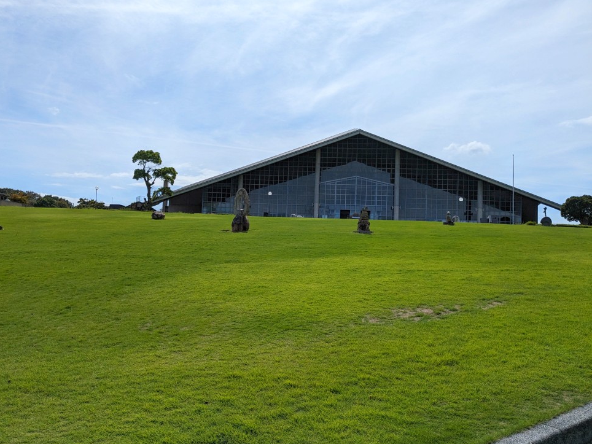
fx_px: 479
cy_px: 219
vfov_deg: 49.7
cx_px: 286
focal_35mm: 28
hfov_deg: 63.4
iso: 77
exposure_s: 1/7812
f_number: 1.73
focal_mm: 4.38
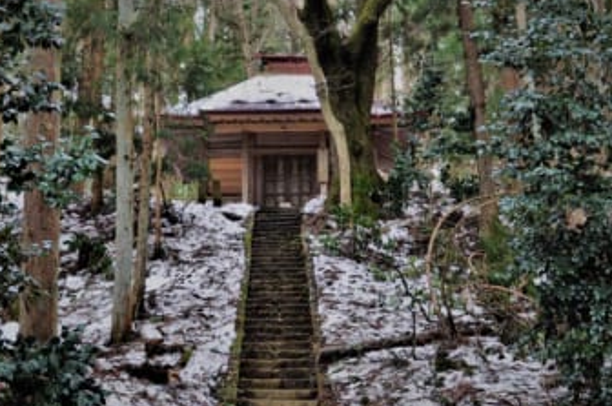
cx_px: 284
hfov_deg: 34.5
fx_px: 985
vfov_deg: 23.3
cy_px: 209
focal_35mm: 58
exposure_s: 1/30
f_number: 7.1
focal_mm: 26
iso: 400
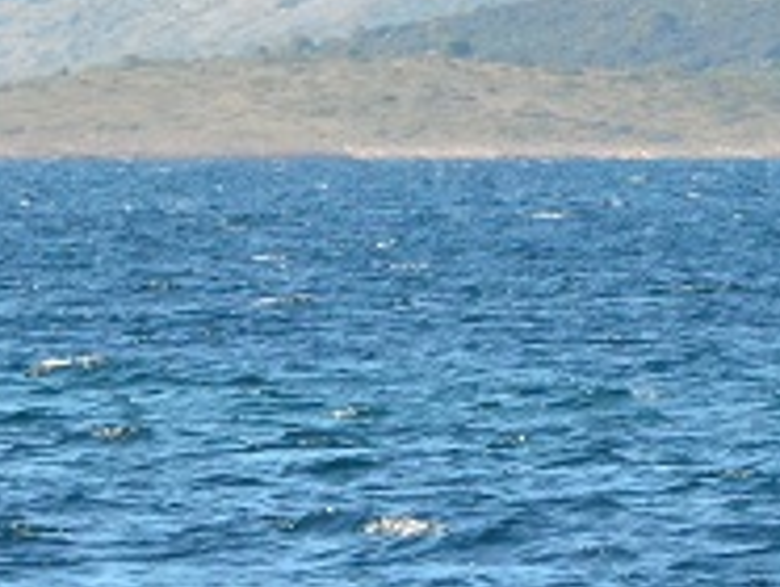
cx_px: 835
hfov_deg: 1.8
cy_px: 38
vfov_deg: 1.4
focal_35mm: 1082
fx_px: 24412
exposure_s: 1/8000
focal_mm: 140
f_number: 4.8
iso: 1400
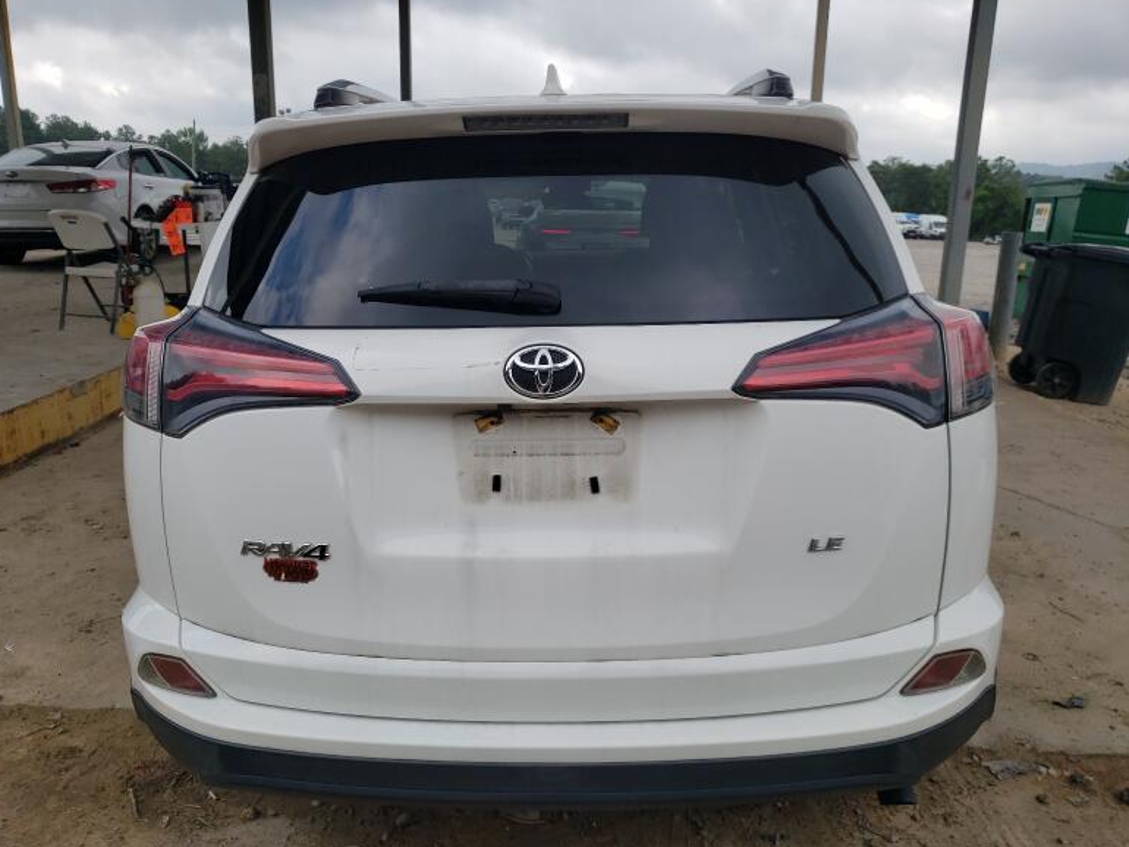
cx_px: 544
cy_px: 424
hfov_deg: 65.3
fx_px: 881
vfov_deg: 51.4
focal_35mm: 27
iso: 50
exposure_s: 1/1429
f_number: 1.5
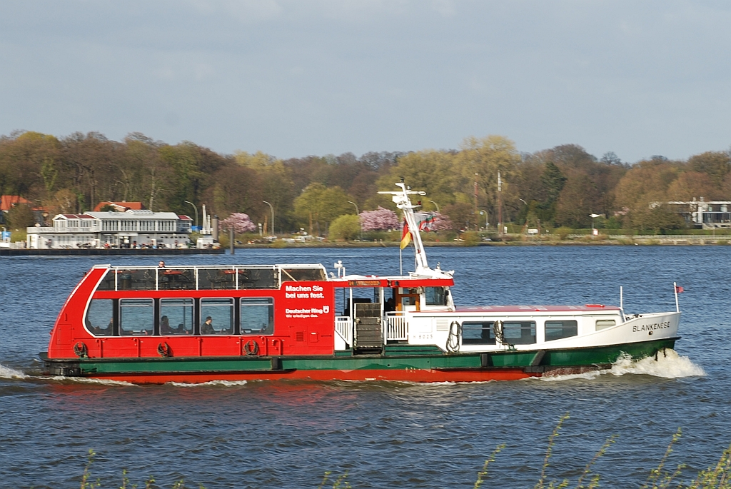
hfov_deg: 20.6
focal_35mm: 99
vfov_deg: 13.9
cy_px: 244
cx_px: 366
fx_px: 2012
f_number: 9
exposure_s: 1/125
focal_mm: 66
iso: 100
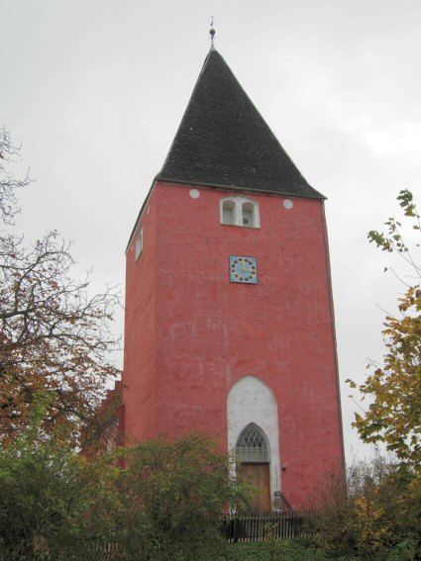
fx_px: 584
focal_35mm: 36
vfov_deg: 51.4
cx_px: 210
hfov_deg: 39.6
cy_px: 280
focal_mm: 7.5
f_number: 4.8
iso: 50
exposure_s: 1/215
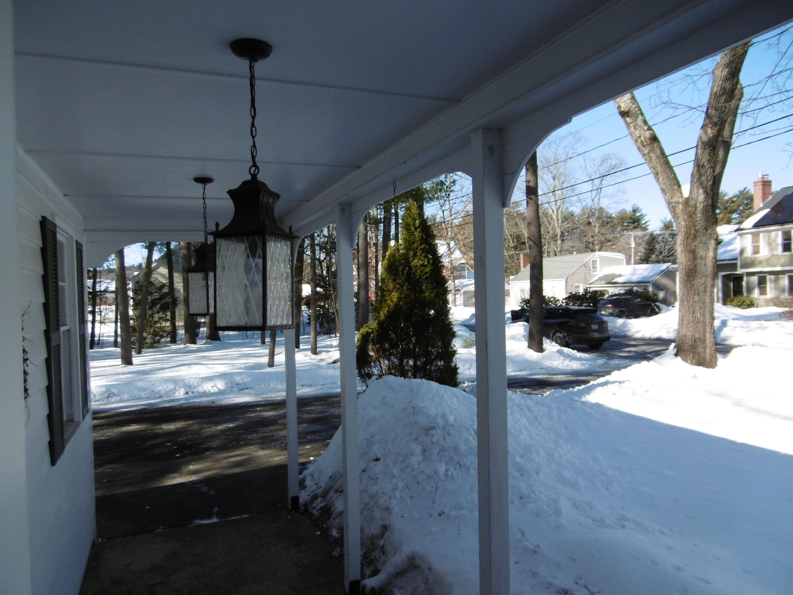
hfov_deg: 71.6
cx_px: 396
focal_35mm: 24
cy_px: 298
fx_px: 550
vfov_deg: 56.8
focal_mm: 4.3
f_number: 3.1
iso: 100
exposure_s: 1/800
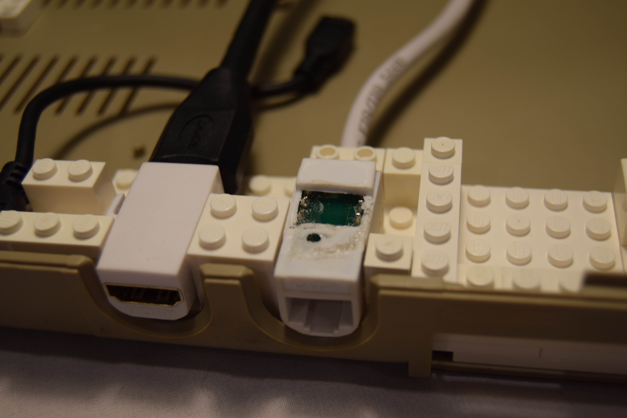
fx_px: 810
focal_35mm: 46
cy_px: 209
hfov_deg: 42.3
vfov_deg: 28.9
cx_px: 314
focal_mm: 31
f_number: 4.2
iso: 400
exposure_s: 1/80
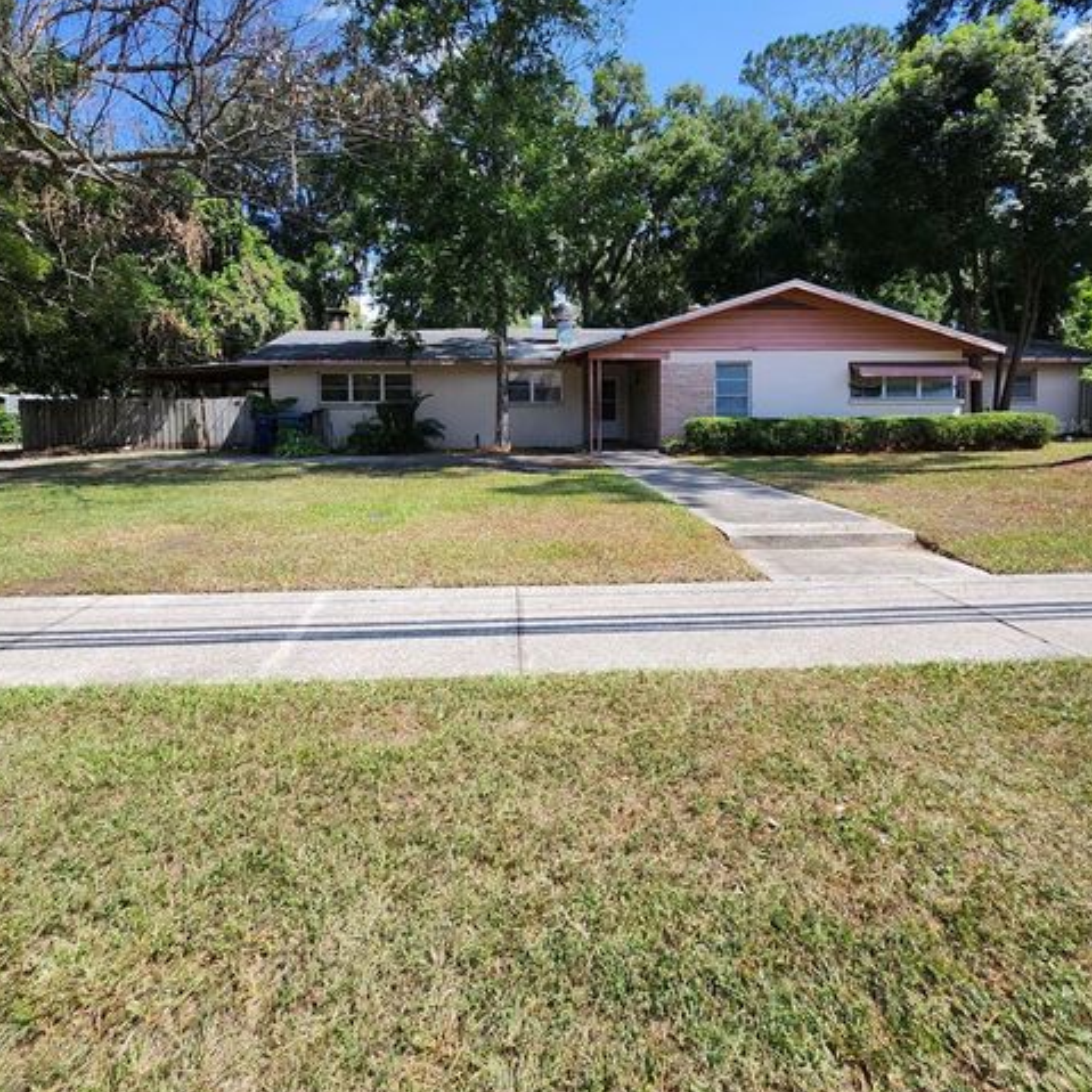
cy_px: 425
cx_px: 538
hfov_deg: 87.4
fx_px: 571
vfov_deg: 86.1
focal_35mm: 16
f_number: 2.2
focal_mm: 1.74
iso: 32
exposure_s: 1/667
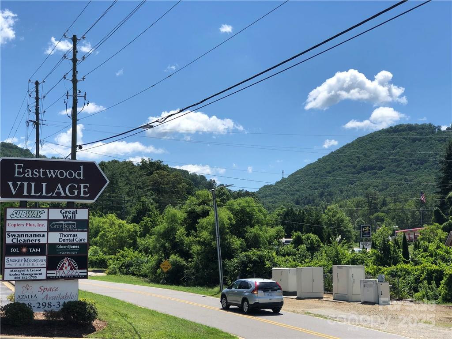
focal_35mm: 57
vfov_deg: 25.7
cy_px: 170
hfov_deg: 33.8
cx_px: 226
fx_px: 744
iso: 20
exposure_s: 1/1012
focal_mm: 6.6
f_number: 2.8
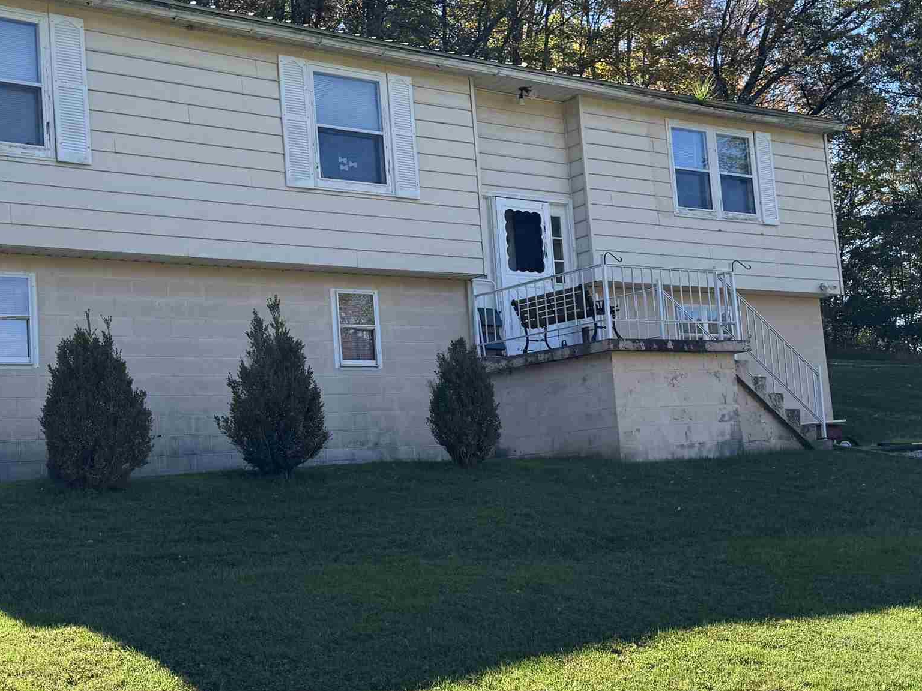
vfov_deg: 30.3
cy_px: 335
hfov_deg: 39.5
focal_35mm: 48
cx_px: 381
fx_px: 1278
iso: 80
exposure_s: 1/1585
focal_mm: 6.76
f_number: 1.78
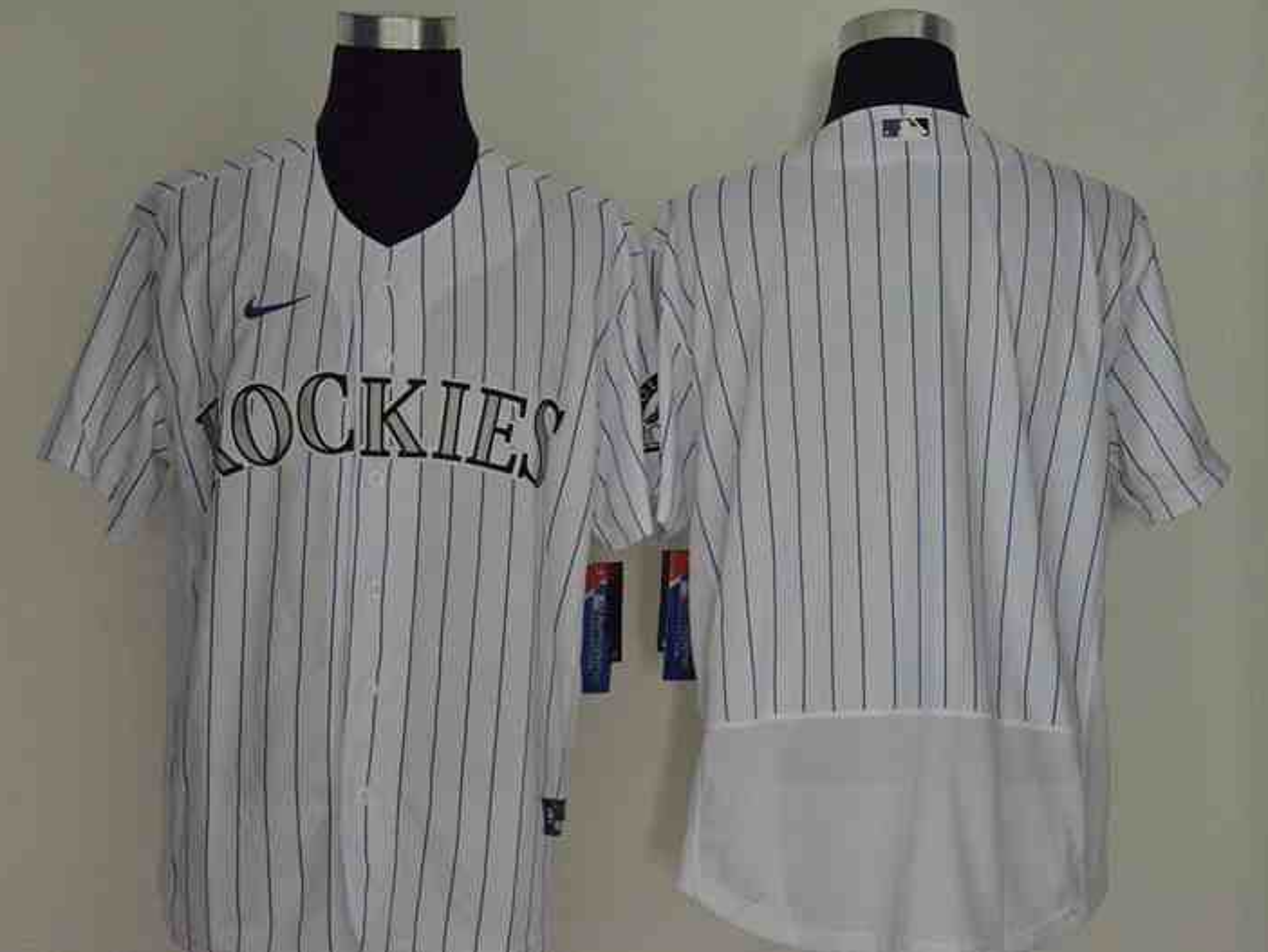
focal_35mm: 82
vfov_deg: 18.0
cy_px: 475
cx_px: 629
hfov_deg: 23.8
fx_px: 3005
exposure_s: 1/80
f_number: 4.8
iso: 4000
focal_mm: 50
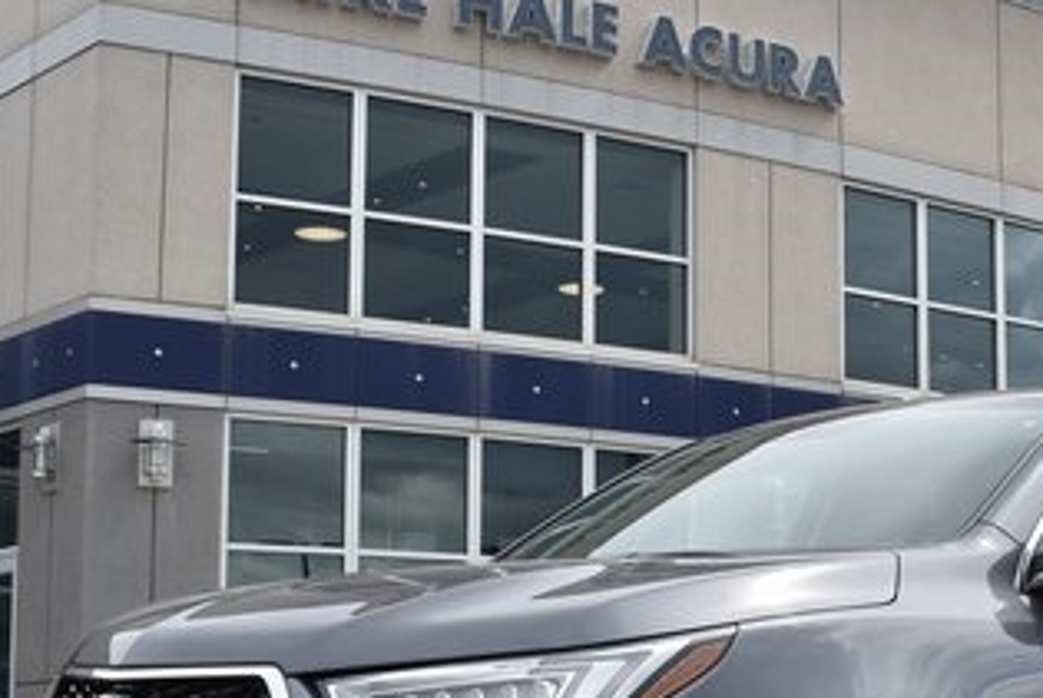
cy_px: 576
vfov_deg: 19.3
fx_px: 2031
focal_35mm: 70
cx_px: 877
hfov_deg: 28.0
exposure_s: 1/320
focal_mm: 23
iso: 100
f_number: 9
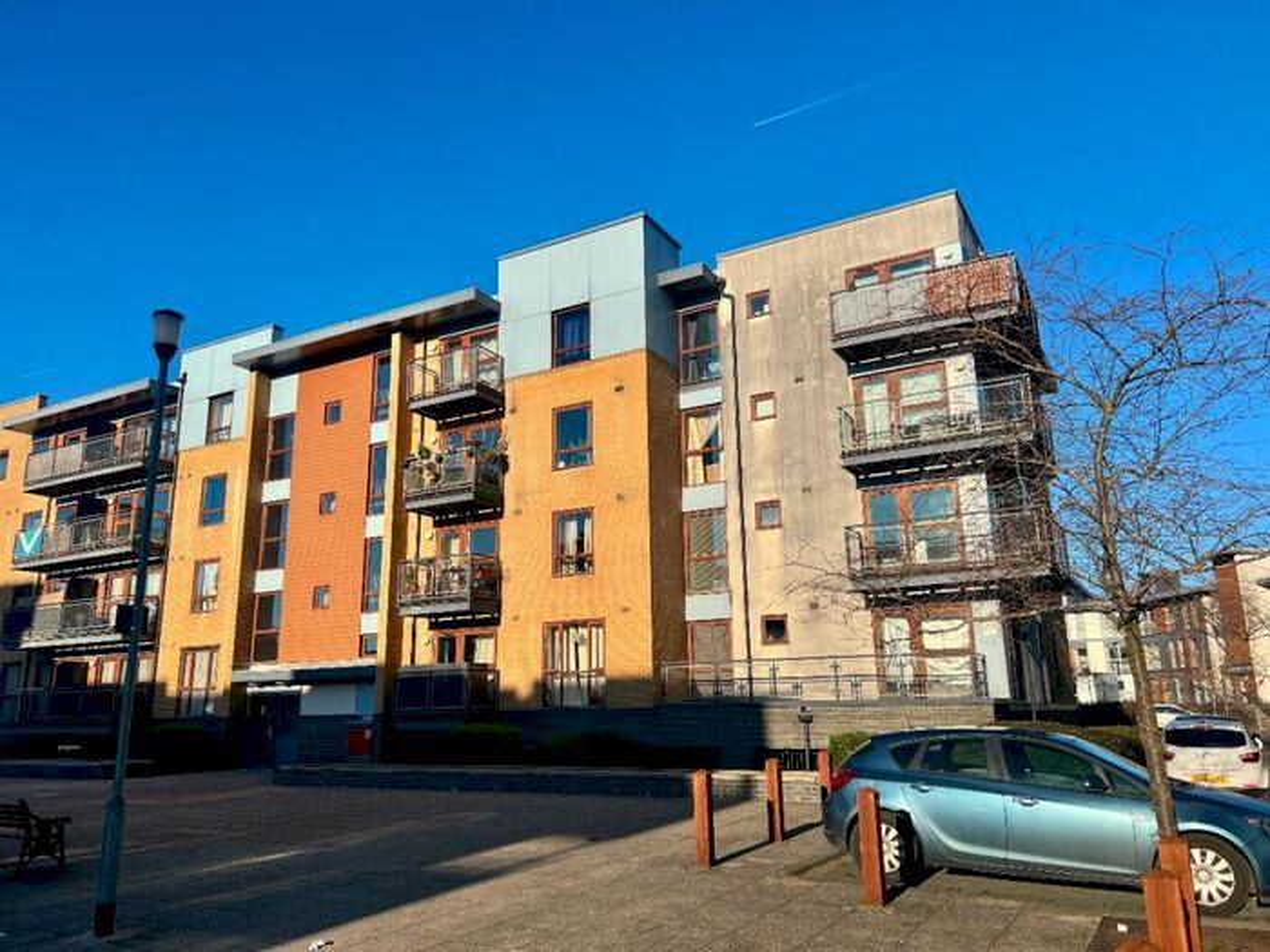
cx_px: 635
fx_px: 954
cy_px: 476
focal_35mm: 26
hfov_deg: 67.3
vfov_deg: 53.1
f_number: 1.5
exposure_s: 1/4630
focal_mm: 5.7
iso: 50
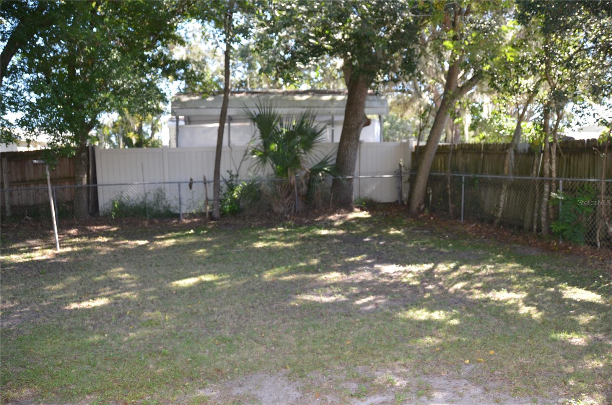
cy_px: 202
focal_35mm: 98
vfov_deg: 14.0
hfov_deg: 21.0
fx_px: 1654
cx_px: 306
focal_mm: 65
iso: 200
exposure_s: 1/160
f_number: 5
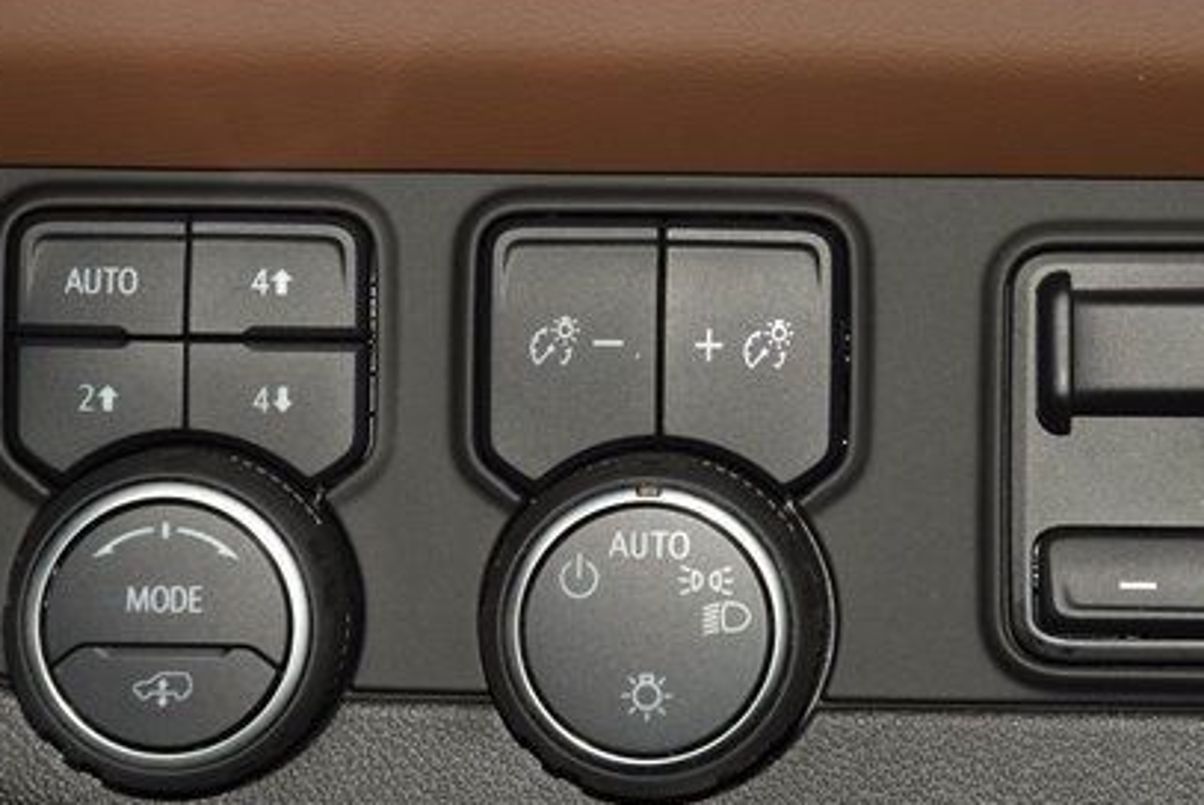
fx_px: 5522
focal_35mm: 165
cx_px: 760
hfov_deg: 12.4
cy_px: 212
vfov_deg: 8.3
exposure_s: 1/125
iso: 100
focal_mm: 70
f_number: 8
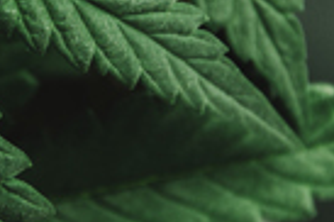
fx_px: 1714
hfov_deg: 11.0
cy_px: 60
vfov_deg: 7.4
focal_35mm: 185
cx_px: 10
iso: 100
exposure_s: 1/200
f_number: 8
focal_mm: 35
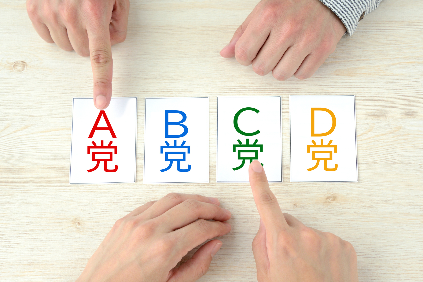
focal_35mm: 78
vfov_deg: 17.5
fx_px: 917
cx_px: 212
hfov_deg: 26.0
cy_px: 141
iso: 640
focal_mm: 78
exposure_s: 1/200
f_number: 8
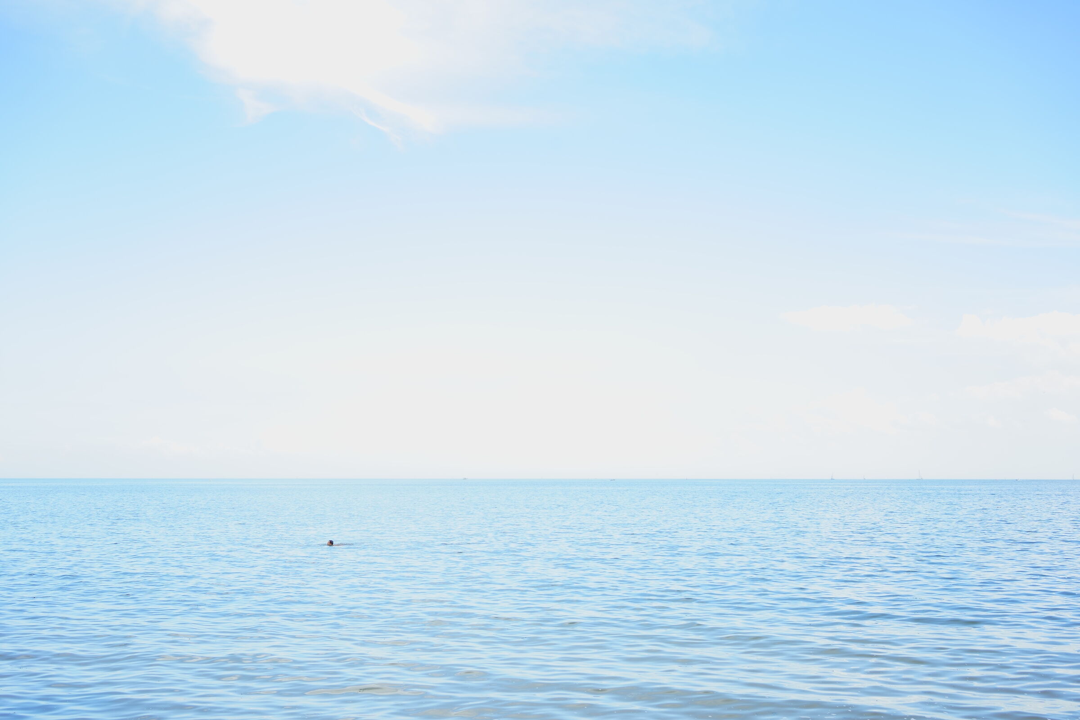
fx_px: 1050
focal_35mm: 35
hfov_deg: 54.4
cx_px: 540
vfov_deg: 37.9
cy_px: 360
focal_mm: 35
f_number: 7.1
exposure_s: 1/100
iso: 100
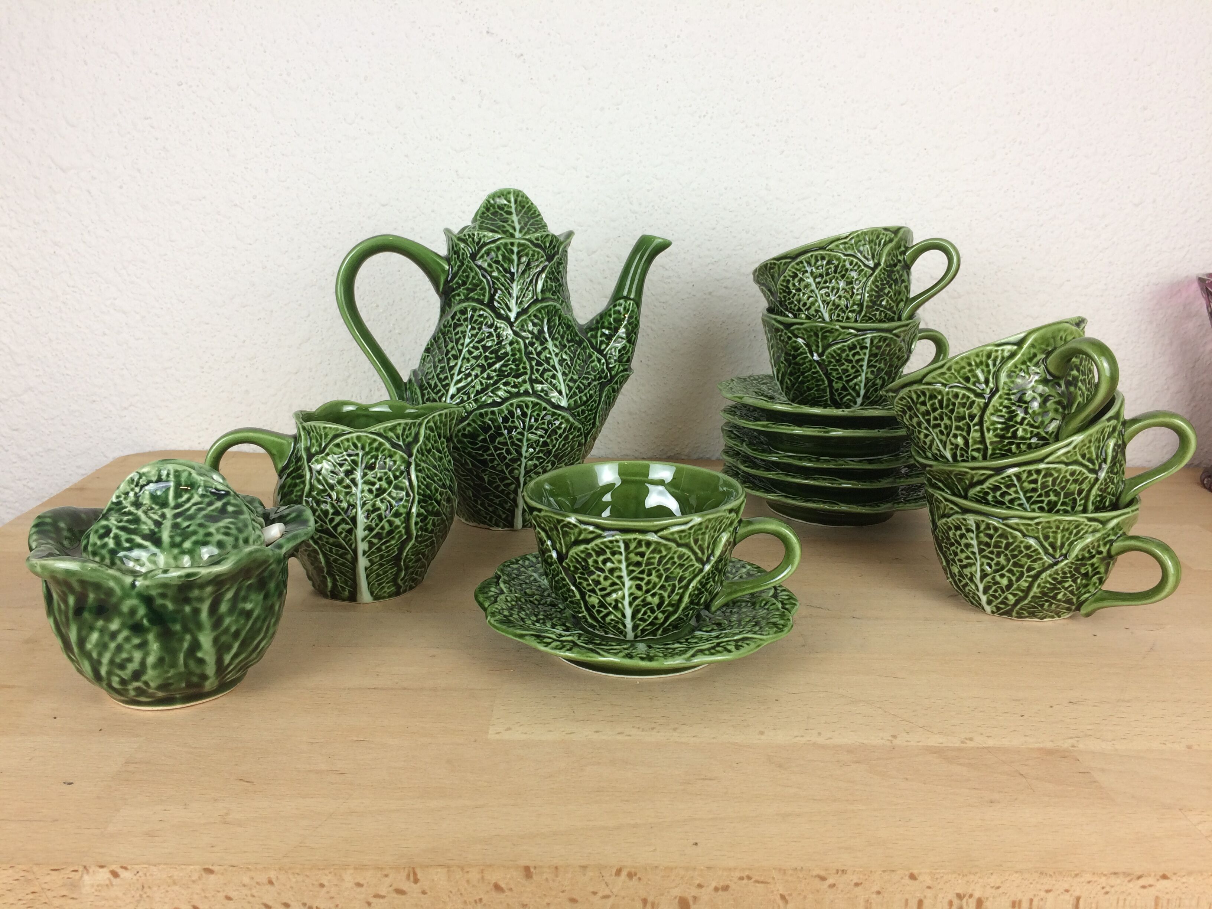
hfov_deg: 61.7
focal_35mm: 29
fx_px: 1015
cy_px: 454
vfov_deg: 48.2
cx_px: 606
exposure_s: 1/50
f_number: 2.2
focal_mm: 4.15
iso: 32
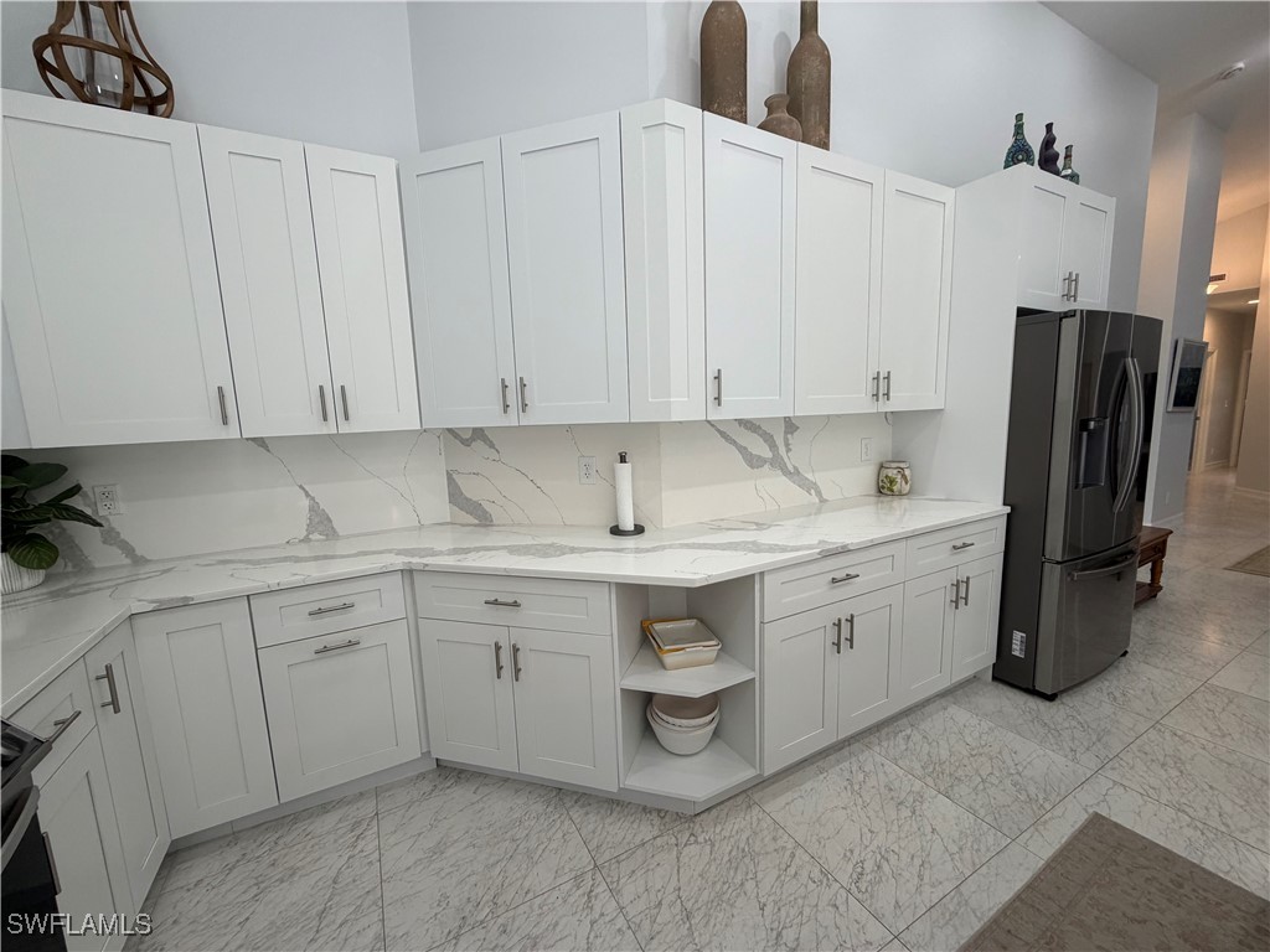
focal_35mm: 14
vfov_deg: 85.7
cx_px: 635
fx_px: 514
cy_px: 476
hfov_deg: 102.1
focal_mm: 2.22
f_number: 2.2
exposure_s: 1/120
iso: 160
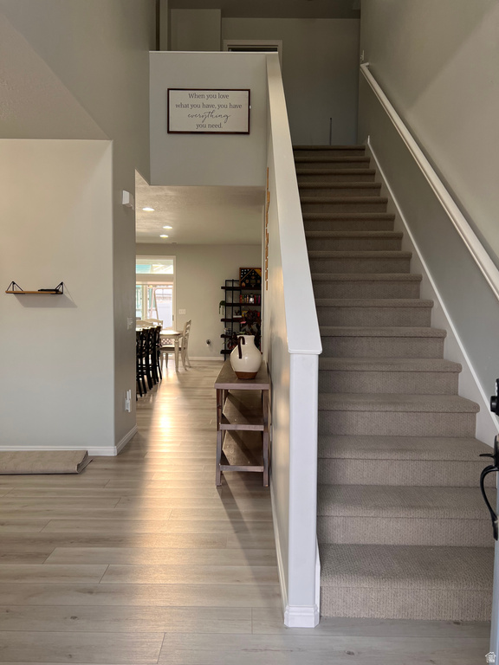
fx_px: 500
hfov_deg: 53.1
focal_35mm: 26
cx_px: 250
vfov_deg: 67.3
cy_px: 332
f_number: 1.5
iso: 80
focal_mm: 5.7
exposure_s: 1/60
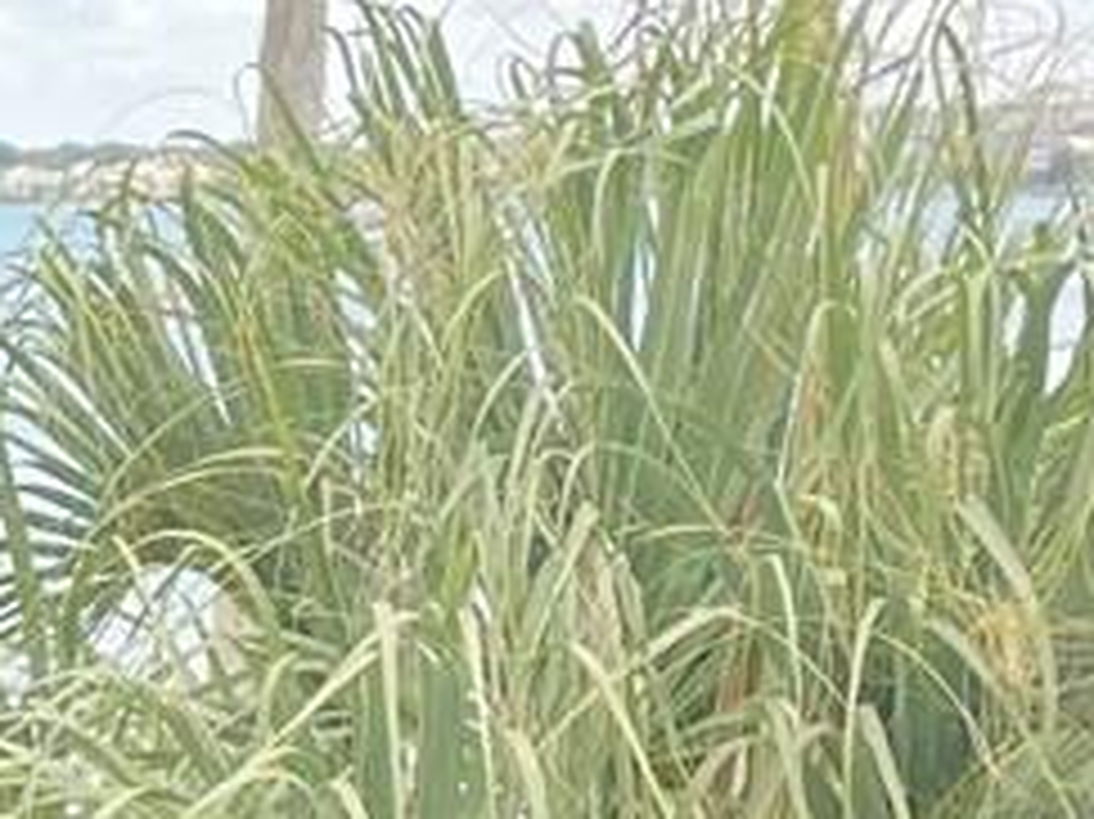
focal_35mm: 171
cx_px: -1202
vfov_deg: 8.5
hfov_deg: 10.5
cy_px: 1179
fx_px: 5402
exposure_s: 1/350
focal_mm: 4.2
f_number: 1.6
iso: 32
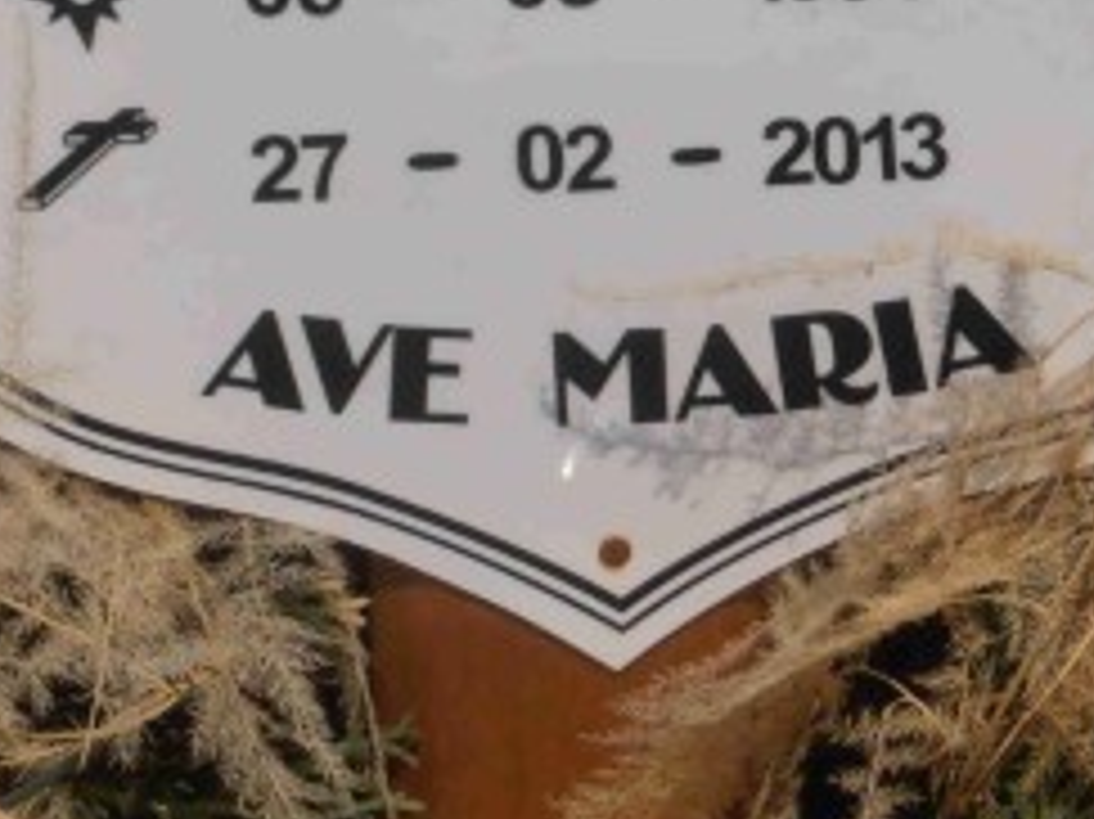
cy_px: -216
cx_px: 576
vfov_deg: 3.4
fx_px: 13804
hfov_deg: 4.5
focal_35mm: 437
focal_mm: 29.44
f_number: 5.9
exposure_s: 1/1600
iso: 80
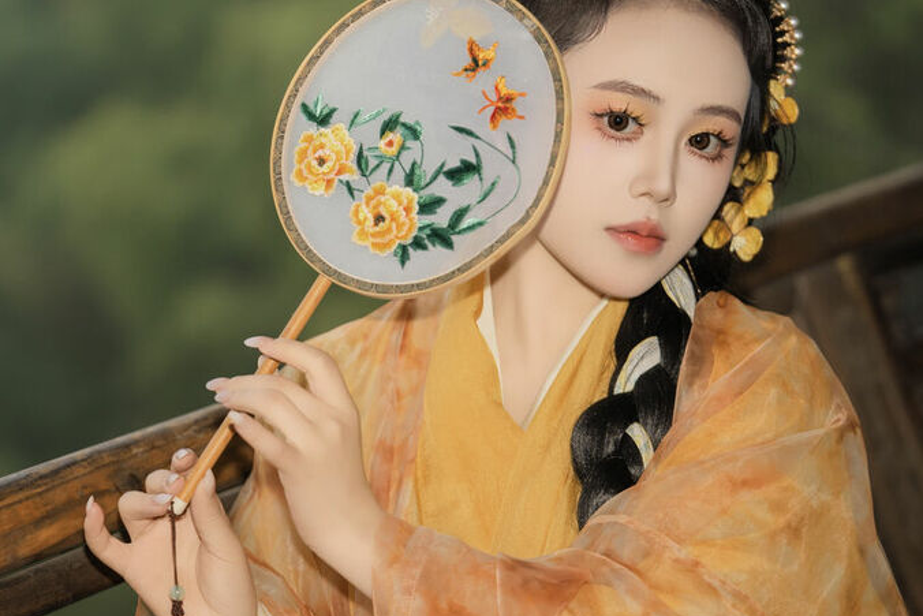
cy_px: 227
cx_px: 378
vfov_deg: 9.4
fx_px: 3744
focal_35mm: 146
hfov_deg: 14.0
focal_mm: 94
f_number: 2.8
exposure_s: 1/125
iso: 320
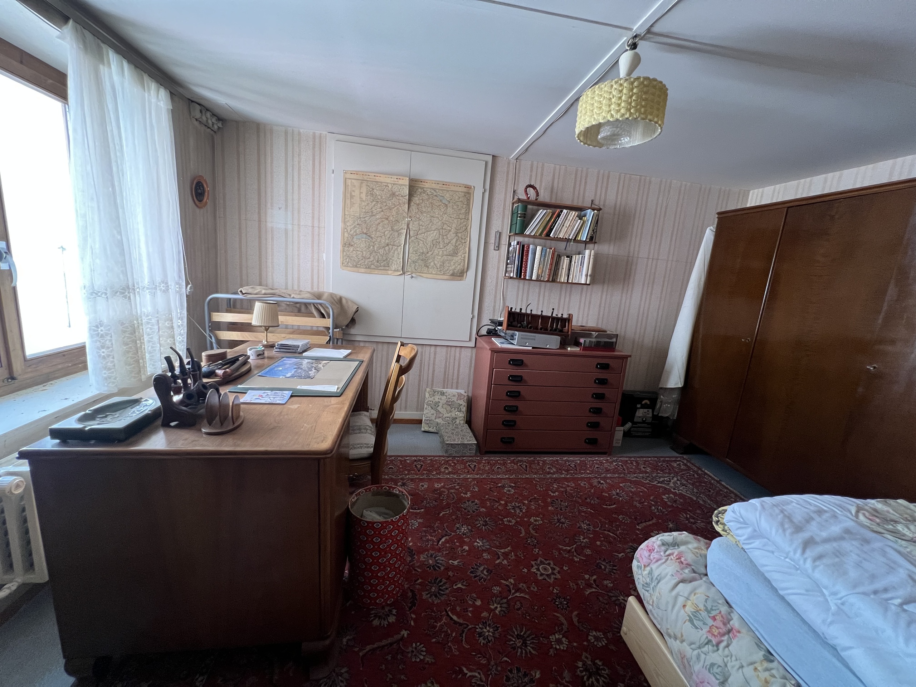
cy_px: 344
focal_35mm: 13
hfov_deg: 106.2
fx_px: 344
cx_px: 458
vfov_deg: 89.9
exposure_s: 1/60
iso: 320
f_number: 1.8
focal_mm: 1.57
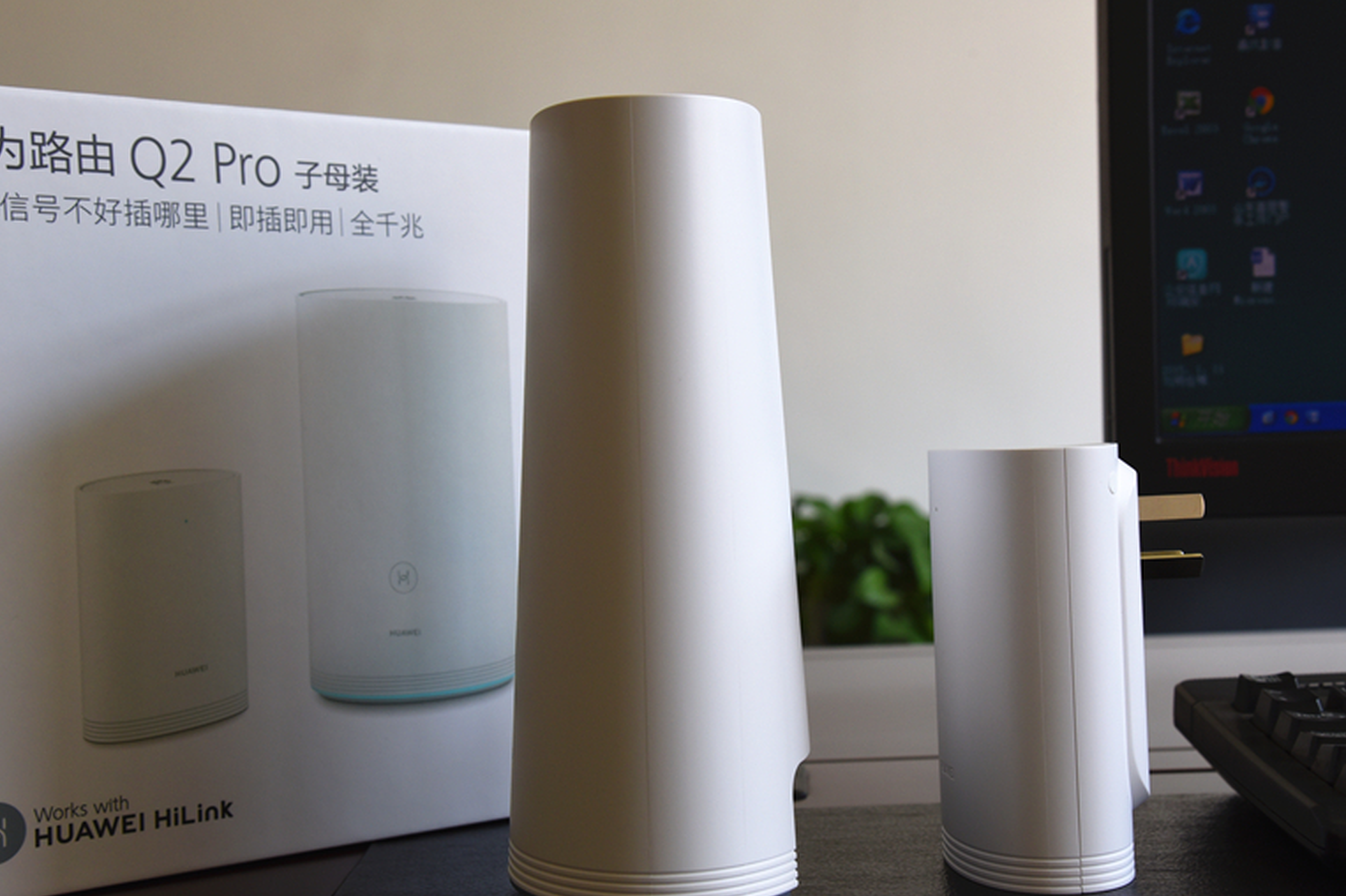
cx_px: 757
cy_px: 467
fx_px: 2205
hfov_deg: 33.9
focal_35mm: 59
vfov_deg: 23.0
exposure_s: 1/80
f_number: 9
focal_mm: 50
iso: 400
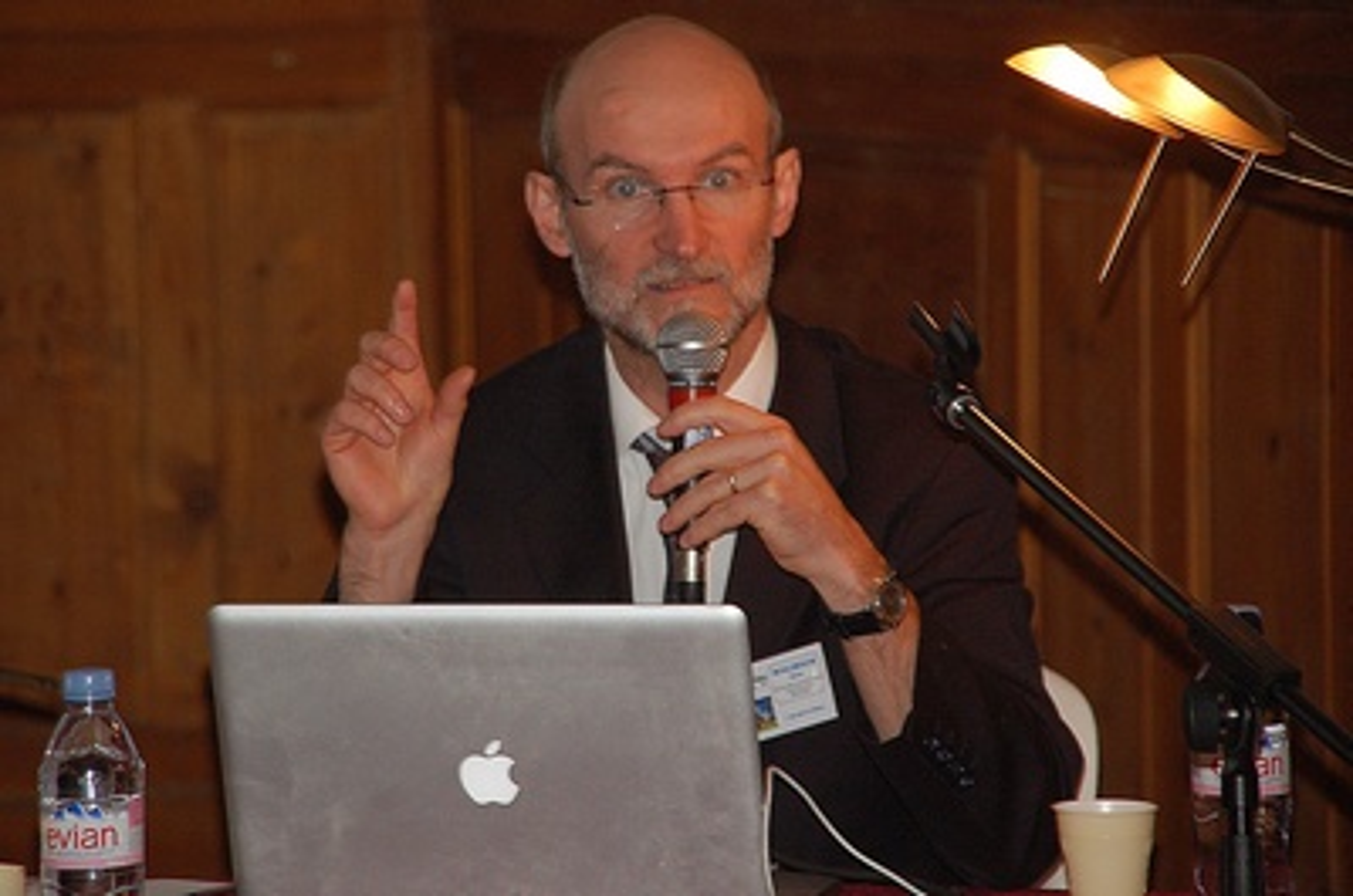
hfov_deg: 7.9
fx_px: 9846
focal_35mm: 262
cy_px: 448
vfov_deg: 5.2
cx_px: 676
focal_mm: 175
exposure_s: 1/60
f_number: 6
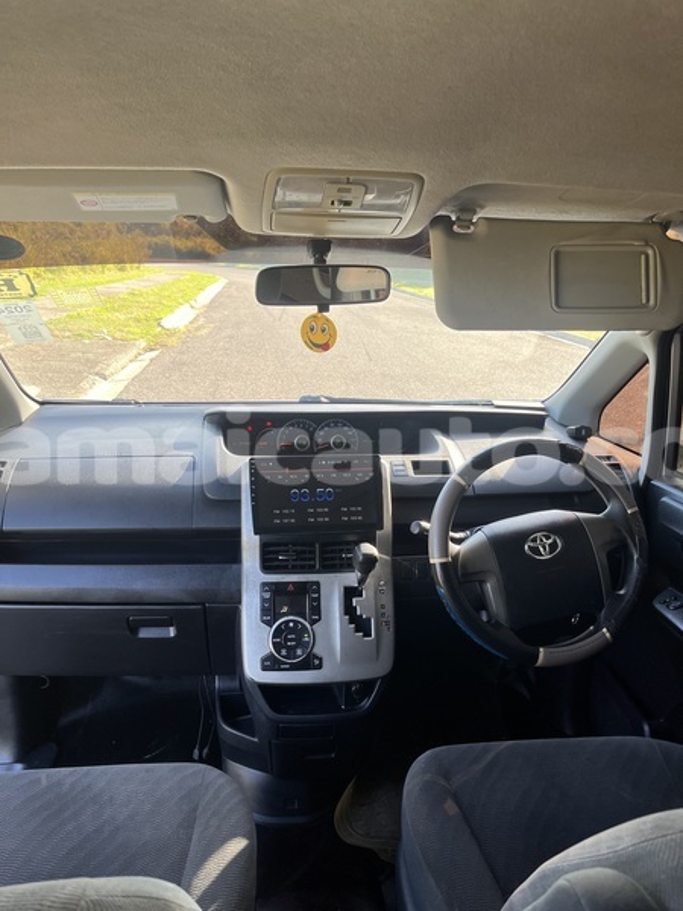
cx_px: 342
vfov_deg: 67.3
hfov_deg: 53.1
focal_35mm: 26
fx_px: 684
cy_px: 456
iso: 40
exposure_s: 1/168
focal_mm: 5.1
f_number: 1.6
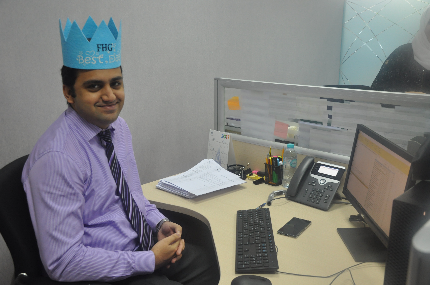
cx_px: 215
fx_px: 429
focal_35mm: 36
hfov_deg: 53.2
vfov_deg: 36.8
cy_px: 142
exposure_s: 1/30
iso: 800
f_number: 5.6
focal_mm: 24
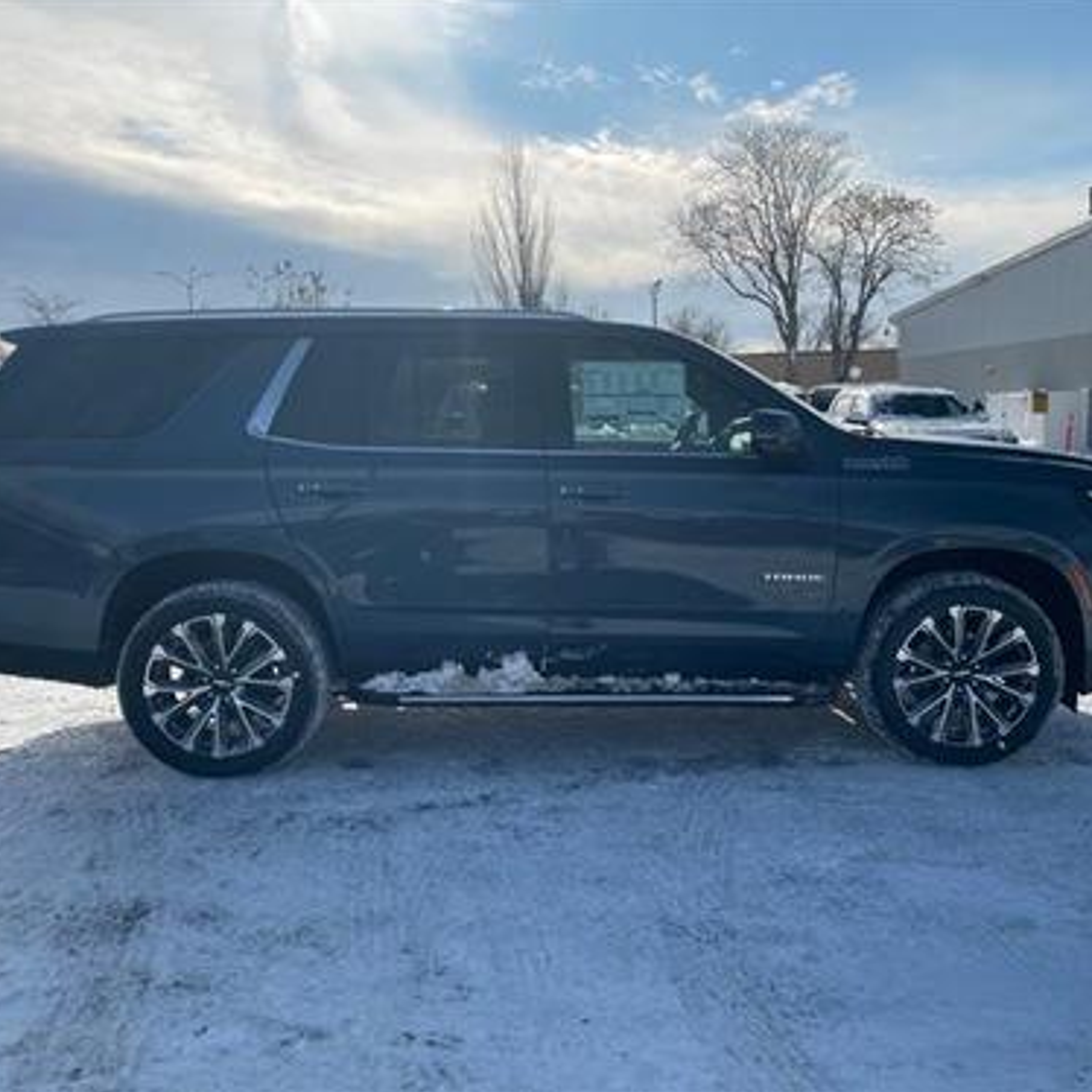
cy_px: 543
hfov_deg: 52.5
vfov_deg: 52.5
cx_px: 572
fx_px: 1106
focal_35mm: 31
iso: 32
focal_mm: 4.2
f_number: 1.6
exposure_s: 1/3205
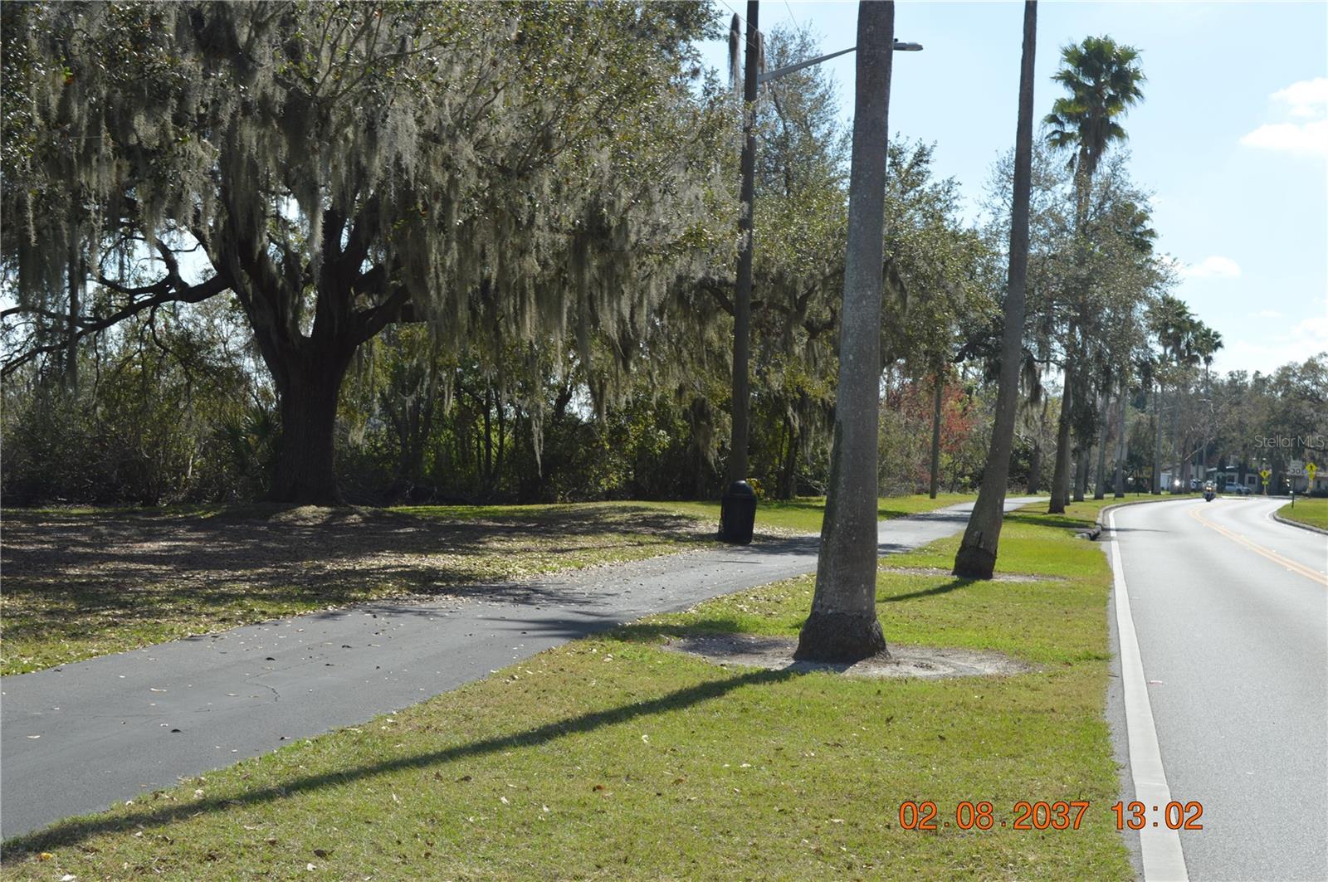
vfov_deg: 22.6
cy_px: 441
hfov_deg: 33.4
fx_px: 2211
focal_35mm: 60
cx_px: 664
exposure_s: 1/200
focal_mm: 40
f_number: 7.1
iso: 100
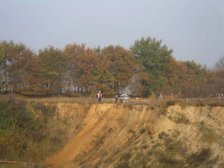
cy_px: 84
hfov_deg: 18.9
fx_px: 673
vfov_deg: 14.2
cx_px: 112
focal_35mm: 104
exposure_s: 1/250
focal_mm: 16
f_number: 3.9
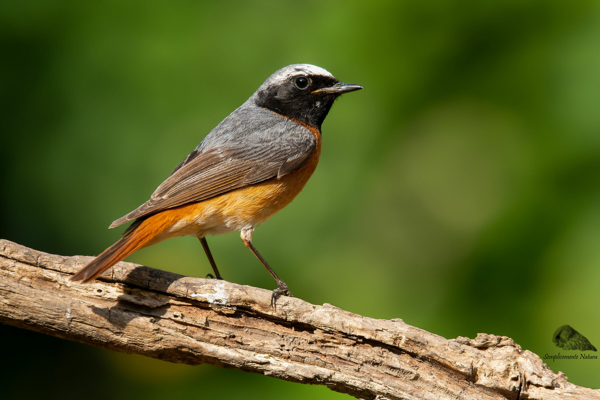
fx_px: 19998
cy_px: 200
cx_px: 300
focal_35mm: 1200
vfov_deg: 1.1
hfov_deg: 1.7
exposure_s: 1/800
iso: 250
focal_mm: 600
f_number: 8
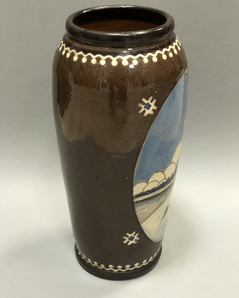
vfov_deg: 31.4
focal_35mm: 60
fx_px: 531
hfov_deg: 25.4
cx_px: 120
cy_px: 145
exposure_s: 1/50
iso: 640
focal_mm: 6.6
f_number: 2.8
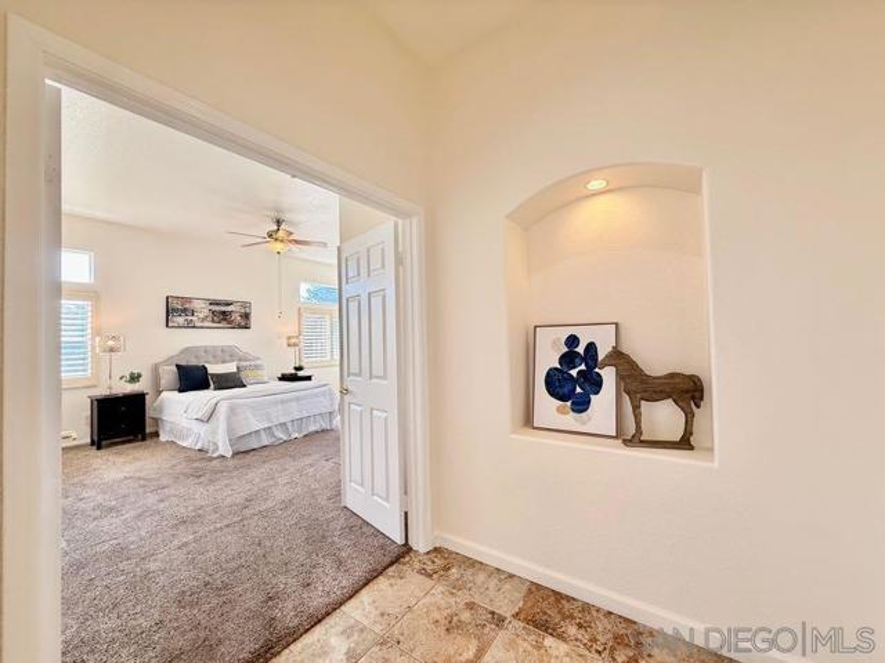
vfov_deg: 85.7
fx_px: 358
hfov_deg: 102.1
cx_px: 442
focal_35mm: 14
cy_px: 332
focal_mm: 2.22
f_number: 2.2
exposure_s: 1/120
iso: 80
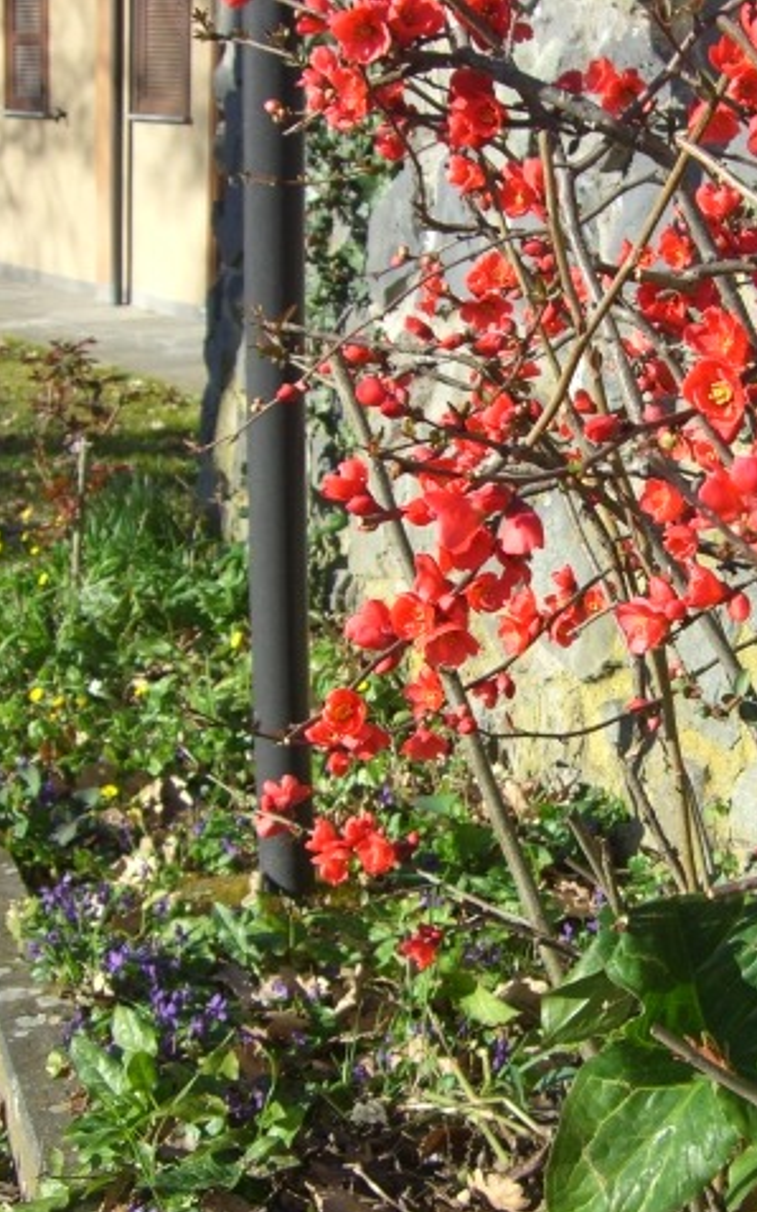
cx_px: 744
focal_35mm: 54
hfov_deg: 23.1
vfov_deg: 37.5
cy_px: 607
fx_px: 1783
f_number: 2.7
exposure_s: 1/800
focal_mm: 6.2
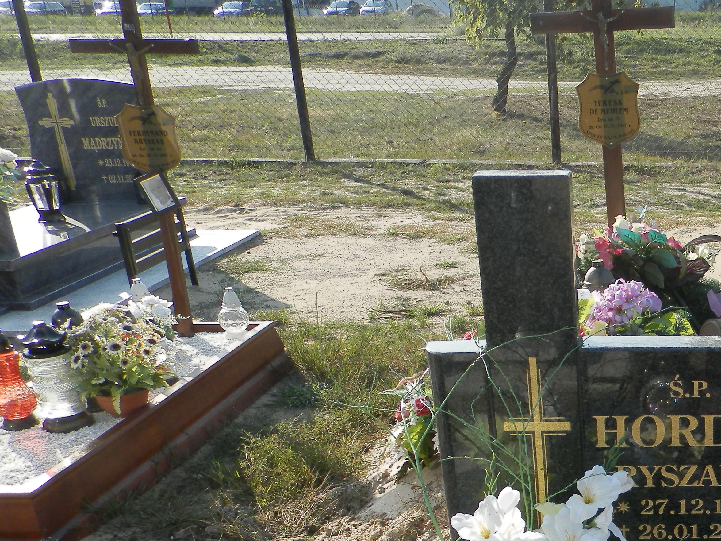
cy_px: 492
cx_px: 692
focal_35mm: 49
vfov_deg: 28.5
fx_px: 1021
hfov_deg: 35.8
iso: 80
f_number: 3.1
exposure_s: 1/640
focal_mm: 4.5
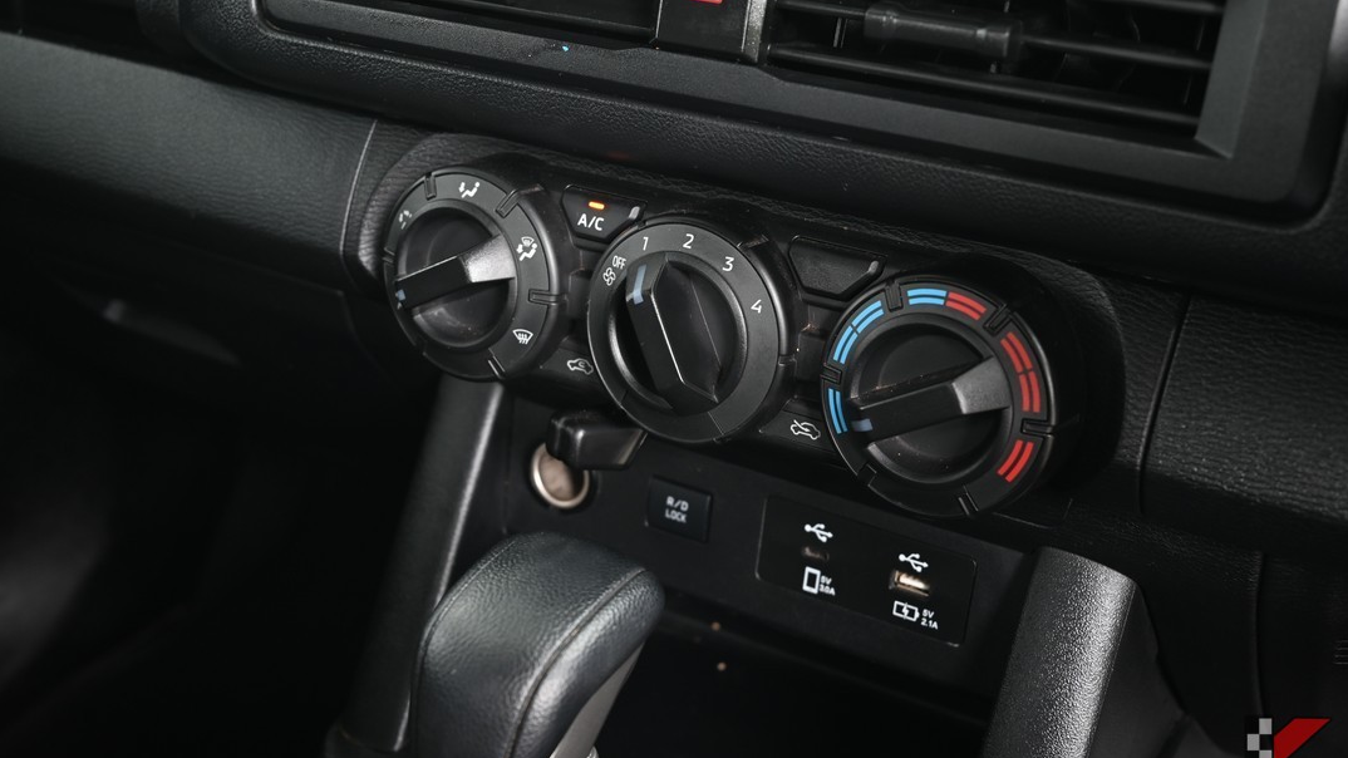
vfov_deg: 27.1
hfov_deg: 46.4
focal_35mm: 44
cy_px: 390
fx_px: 1573
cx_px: 687
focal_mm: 41
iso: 400
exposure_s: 1/10
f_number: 5.6
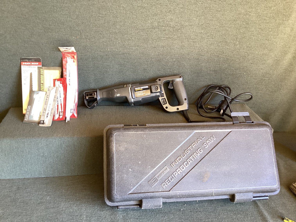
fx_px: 265
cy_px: 111
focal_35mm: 31
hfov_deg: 58.3
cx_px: 148
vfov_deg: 45.4
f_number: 2.4
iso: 160
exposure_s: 1/50
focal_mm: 3.3
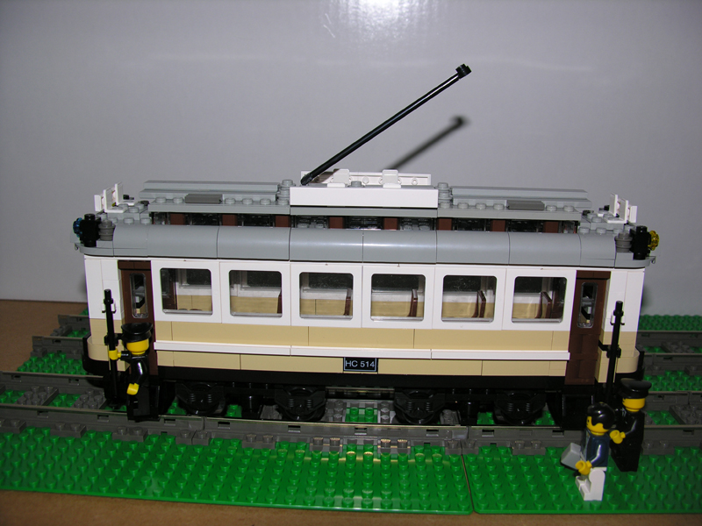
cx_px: 351
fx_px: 710
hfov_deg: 52.6
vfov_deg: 40.7
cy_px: 263
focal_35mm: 35
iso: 50
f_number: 2.8
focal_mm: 8.9
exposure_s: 1/60.1
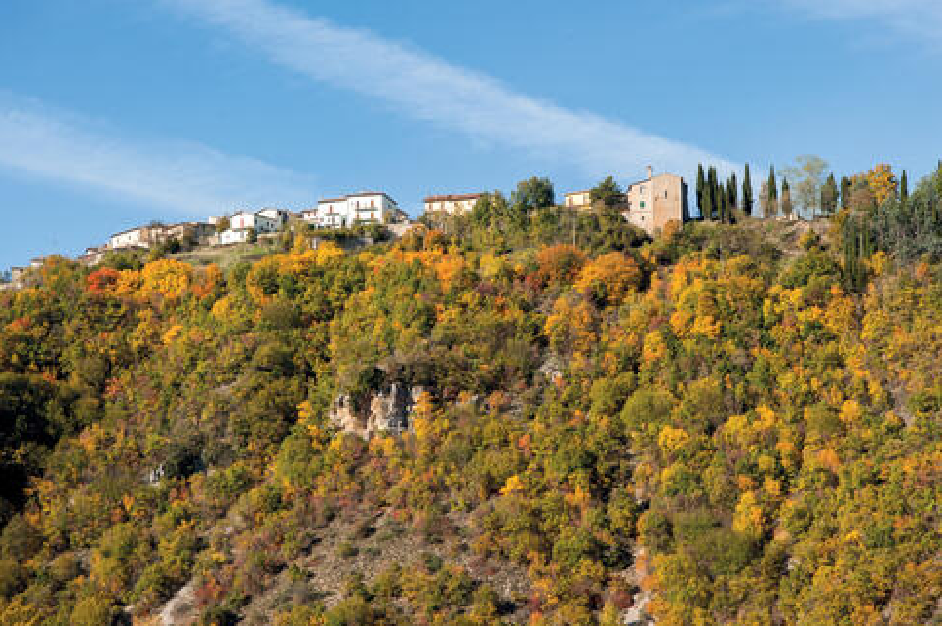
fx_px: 2274
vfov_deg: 15.7
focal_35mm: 87
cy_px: 262
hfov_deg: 23.4
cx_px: 503
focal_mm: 70
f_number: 9
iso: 200
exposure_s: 1/320
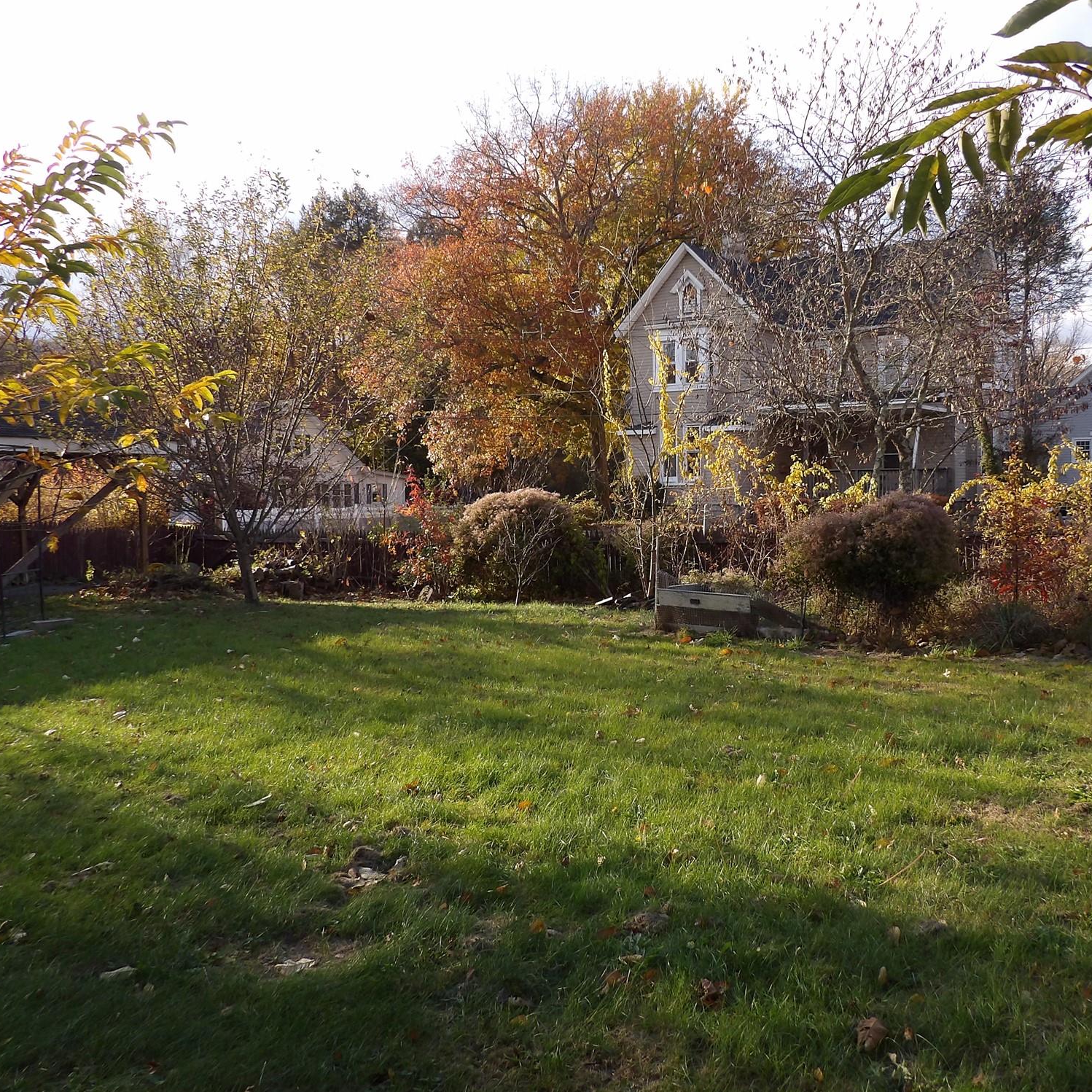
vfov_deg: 55.6
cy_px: 537
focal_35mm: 29
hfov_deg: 55.4
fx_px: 1035
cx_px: 633
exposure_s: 1/322
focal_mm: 4.3
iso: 100
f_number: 3.2
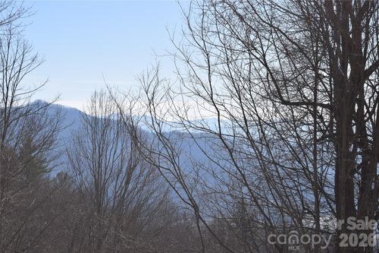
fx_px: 868
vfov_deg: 16.5
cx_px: 190
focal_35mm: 82
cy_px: 126
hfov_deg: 24.6
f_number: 11
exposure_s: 1/500
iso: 200
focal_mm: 55
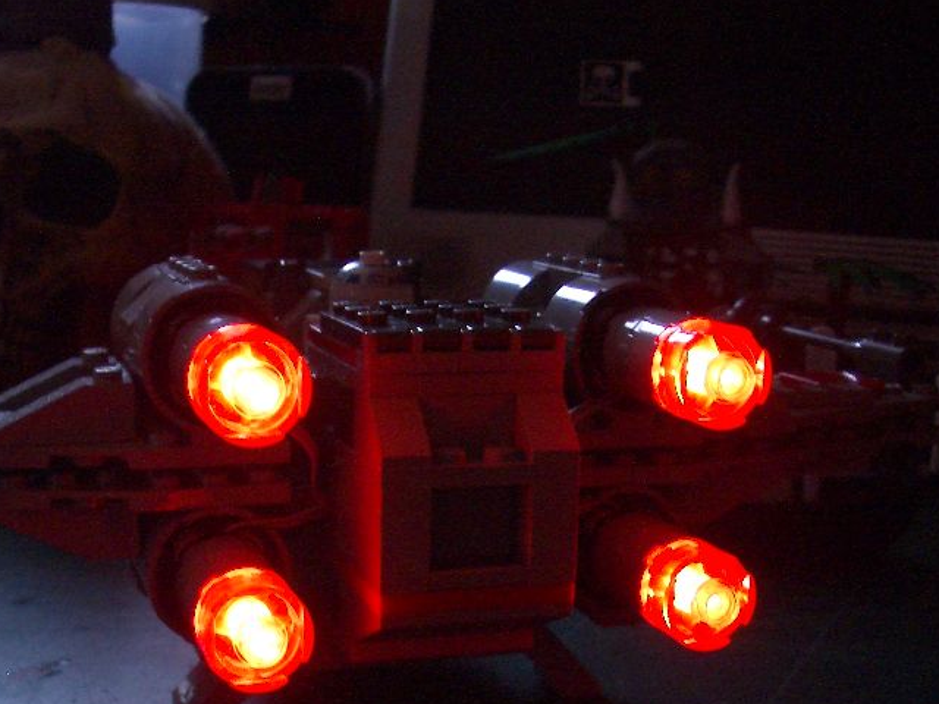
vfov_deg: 25.7
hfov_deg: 34.3
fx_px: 1519
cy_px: 557
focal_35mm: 56
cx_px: 415
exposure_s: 1/8
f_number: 2.6
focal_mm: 5.8
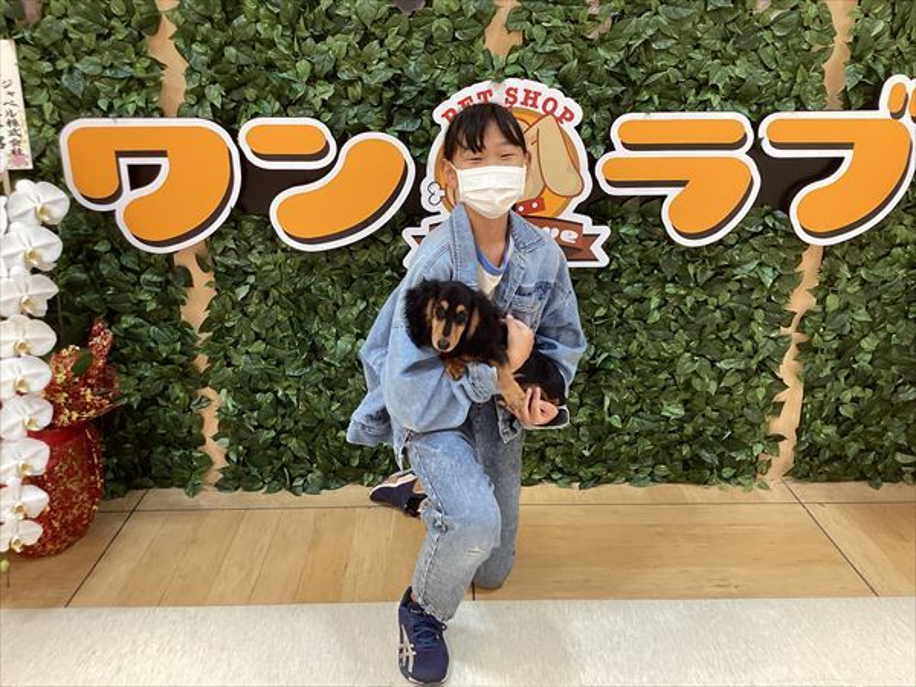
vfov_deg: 45.4
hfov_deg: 58.4
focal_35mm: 31
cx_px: 458
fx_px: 820
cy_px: 344
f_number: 2.4
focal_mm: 3.3
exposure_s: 1/60
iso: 80
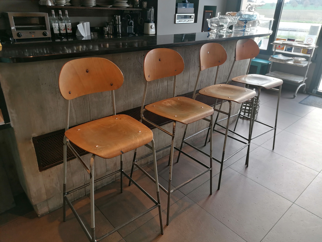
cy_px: 121
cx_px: 161
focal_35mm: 27
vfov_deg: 51.4
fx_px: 251
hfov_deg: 65.3
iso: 80
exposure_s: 1/50
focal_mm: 4.75
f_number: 1.8
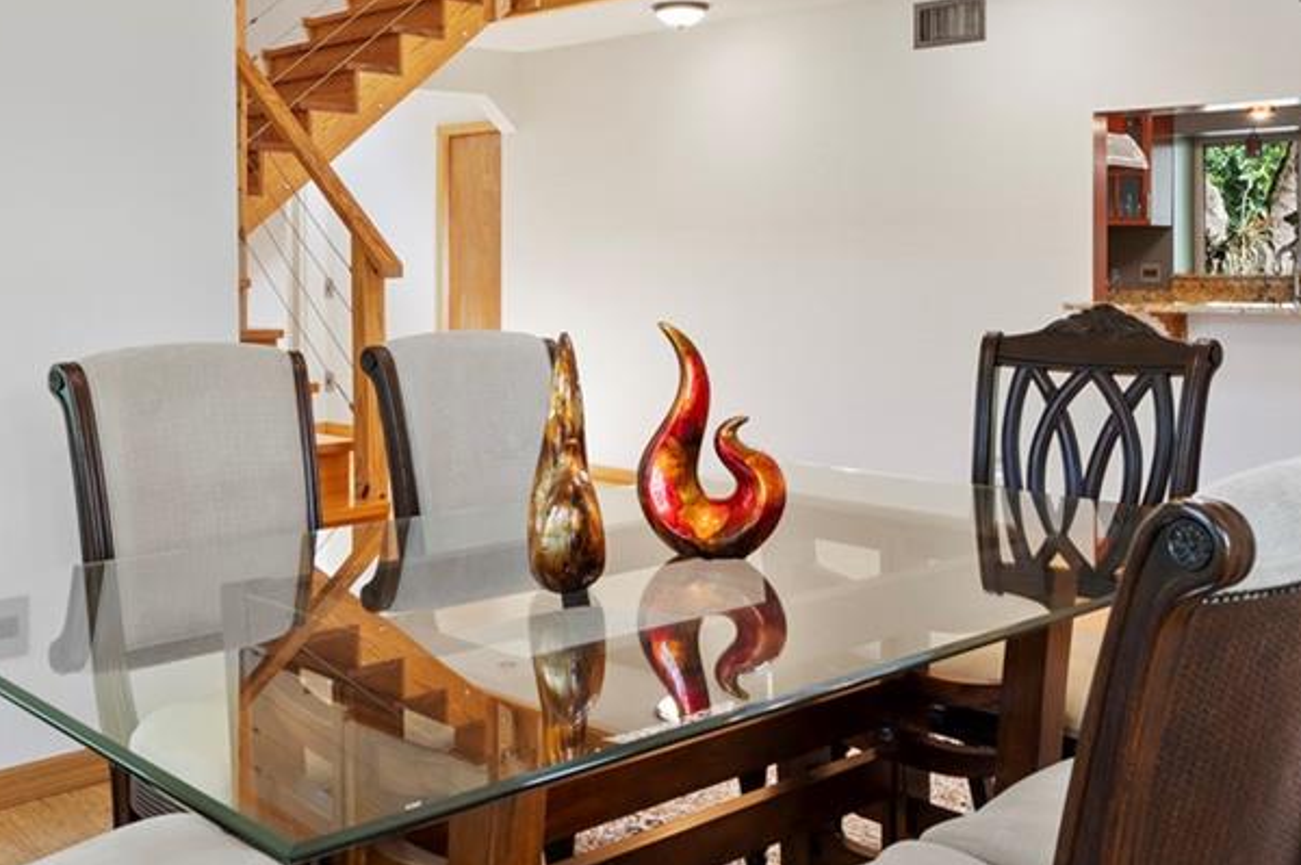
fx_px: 1444
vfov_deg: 33.0
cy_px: 268
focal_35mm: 40
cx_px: 570
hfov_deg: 48.4
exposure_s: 1/2.5
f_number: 8
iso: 320
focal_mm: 15
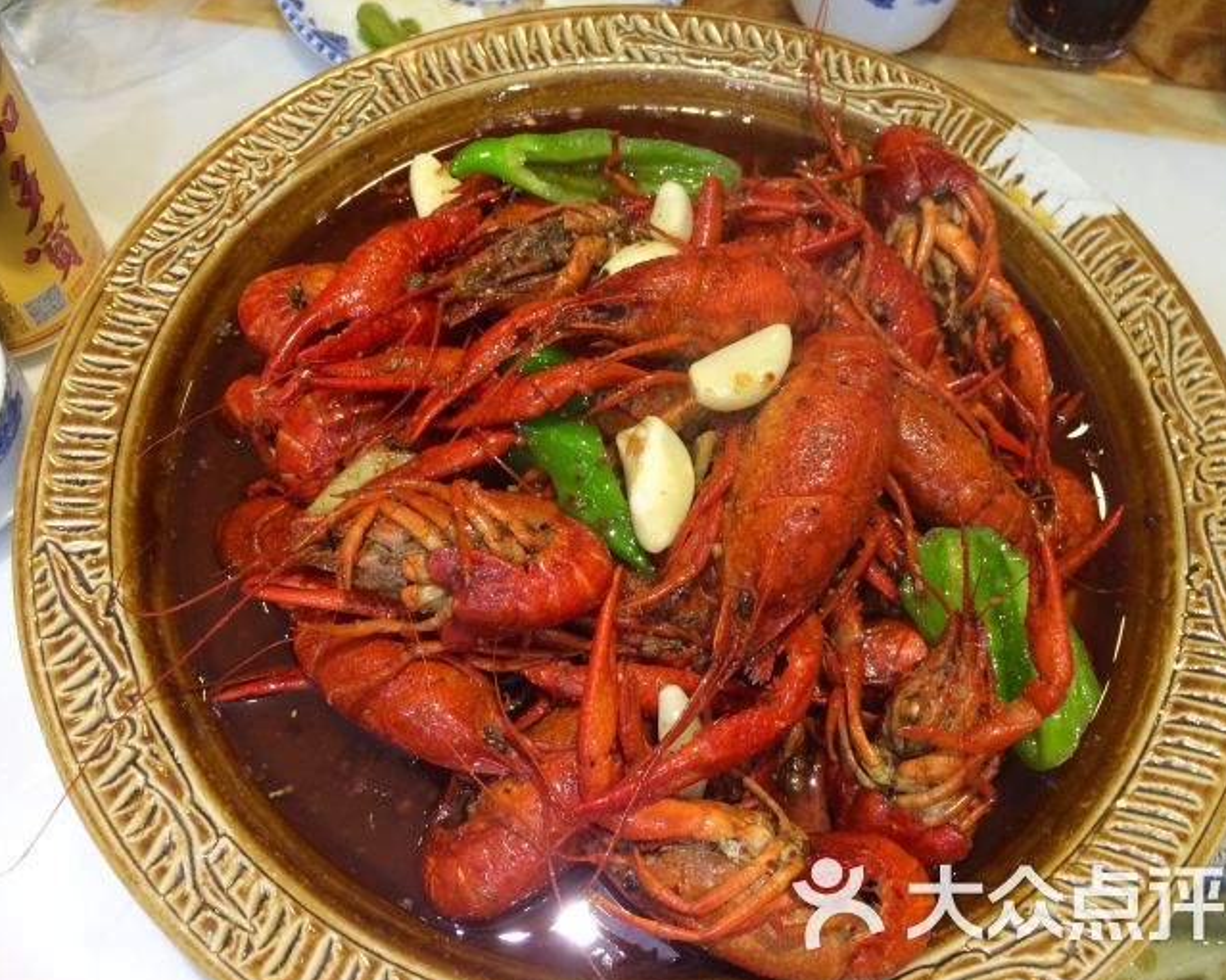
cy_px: 500
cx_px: 602
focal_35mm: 31
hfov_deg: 57.2
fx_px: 1125
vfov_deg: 47.1
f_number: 2.2
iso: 80
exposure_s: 1/33
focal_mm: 4.15
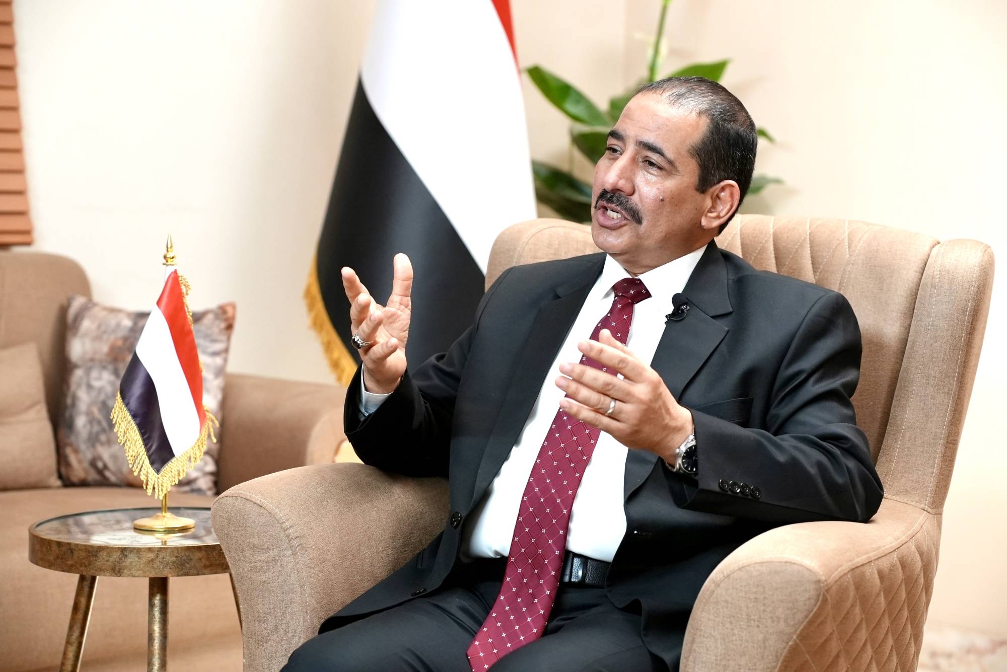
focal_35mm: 85
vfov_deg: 16.1
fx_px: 2378
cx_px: 504
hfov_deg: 23.9
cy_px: 336
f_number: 4
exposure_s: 1/160
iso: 3200
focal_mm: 85
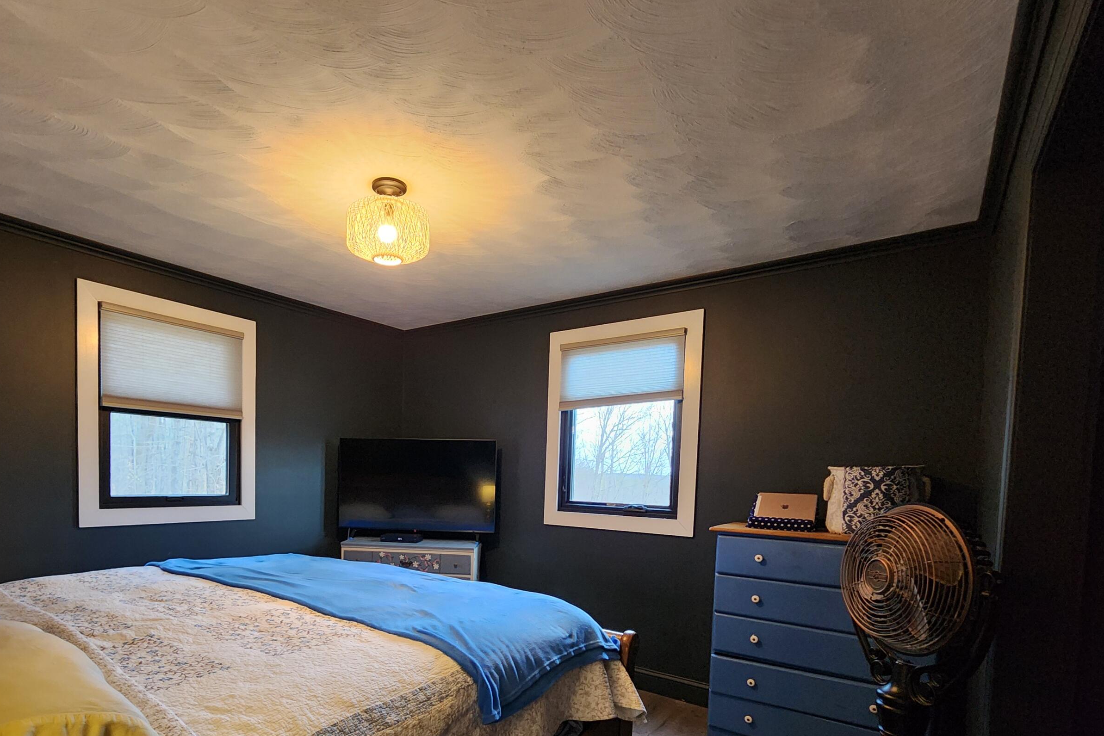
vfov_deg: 68.0
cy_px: 505
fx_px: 521
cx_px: 451
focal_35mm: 17
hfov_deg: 92.3
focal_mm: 2.2
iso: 400
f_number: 2.2
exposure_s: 1/30
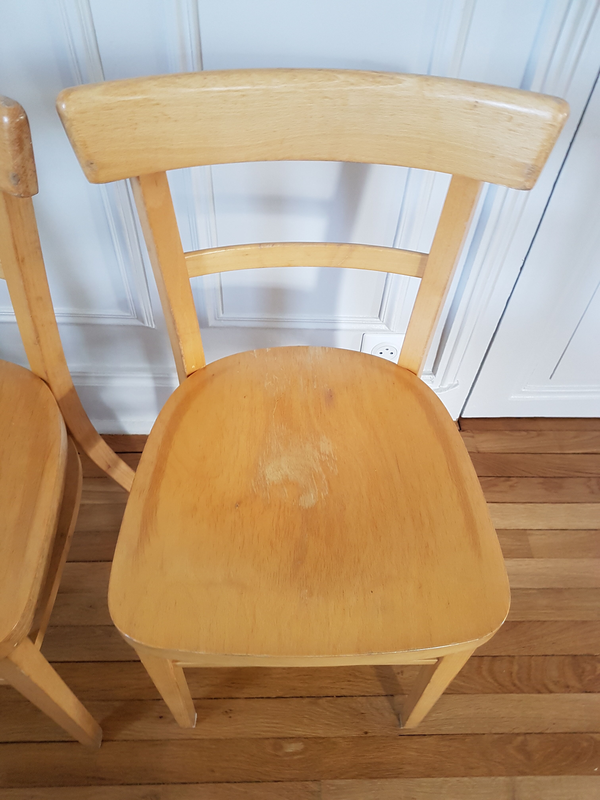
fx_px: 601
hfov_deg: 53.1
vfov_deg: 67.3
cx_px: 300
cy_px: 400
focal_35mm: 26
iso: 160
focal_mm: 4.2
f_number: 1.7
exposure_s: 1/25
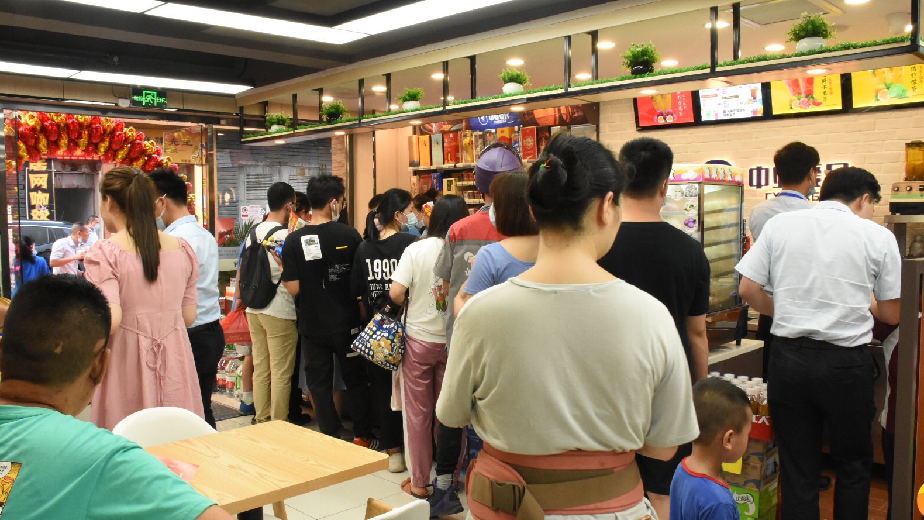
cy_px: 264
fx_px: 711
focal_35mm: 29
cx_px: 457
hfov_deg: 66.1
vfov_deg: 40.2
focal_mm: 18
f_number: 16
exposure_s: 1/80
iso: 4000
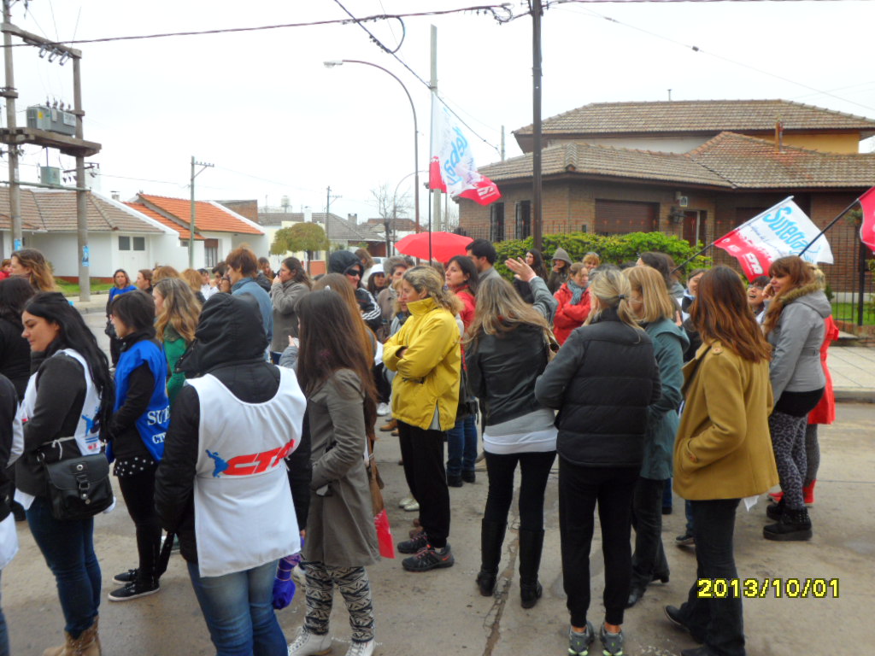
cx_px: 438
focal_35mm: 32
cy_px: 328
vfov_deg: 44.2
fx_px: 809
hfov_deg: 56.8
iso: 80
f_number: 3.7
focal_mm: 5.7
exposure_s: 1/250
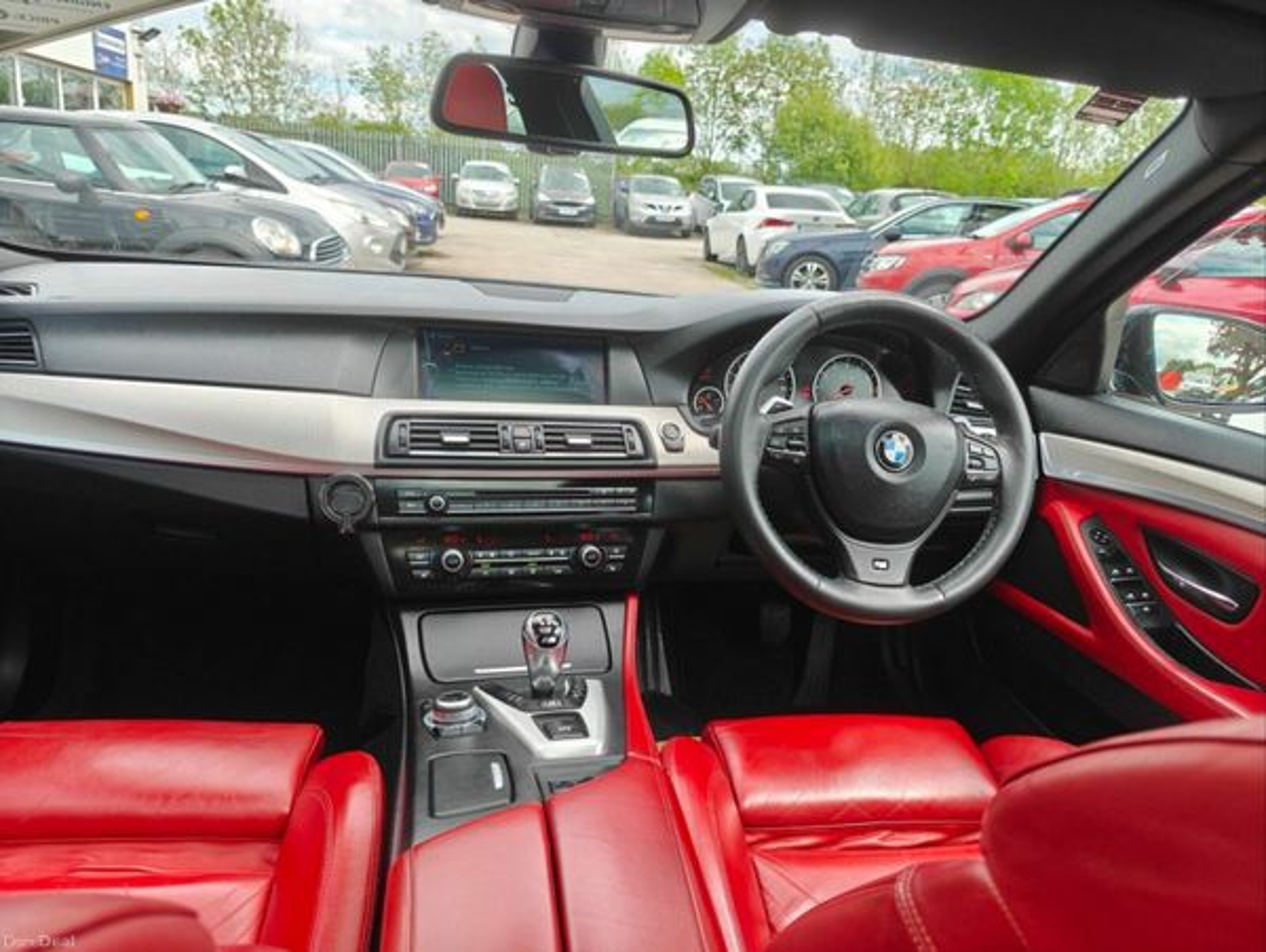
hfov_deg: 71.6
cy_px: 476
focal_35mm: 24
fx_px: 878
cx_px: 633
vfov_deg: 56.9
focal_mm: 6.06
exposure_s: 1/100
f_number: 1.7
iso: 80
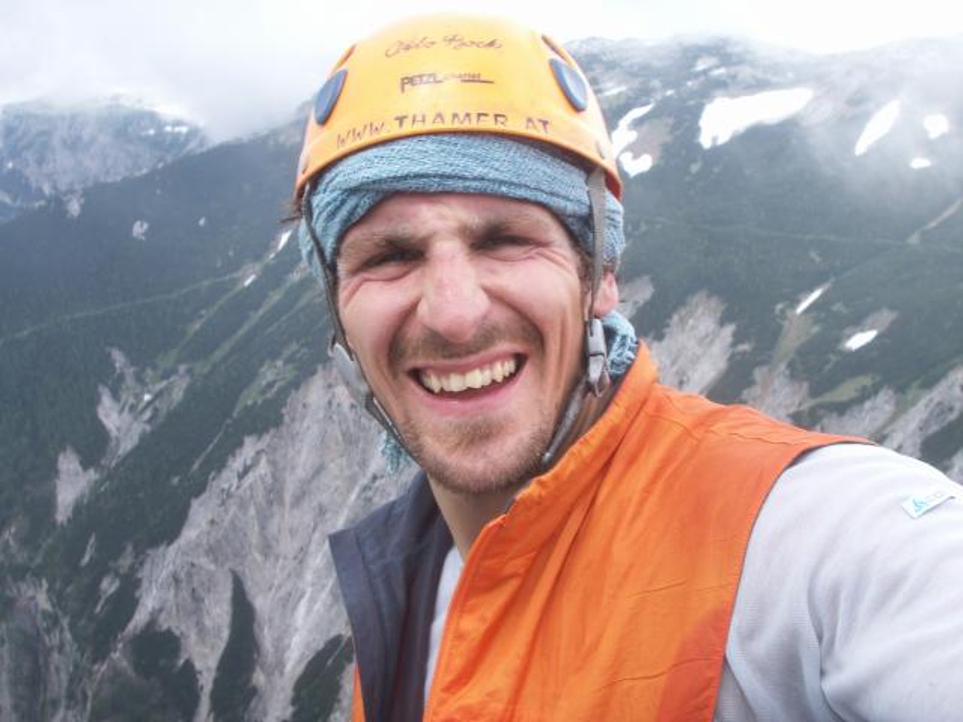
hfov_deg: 50.1
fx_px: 1029
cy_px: 361
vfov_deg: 38.7
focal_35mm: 37
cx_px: 482
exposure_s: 1/80
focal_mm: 7.7
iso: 50
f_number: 7.1
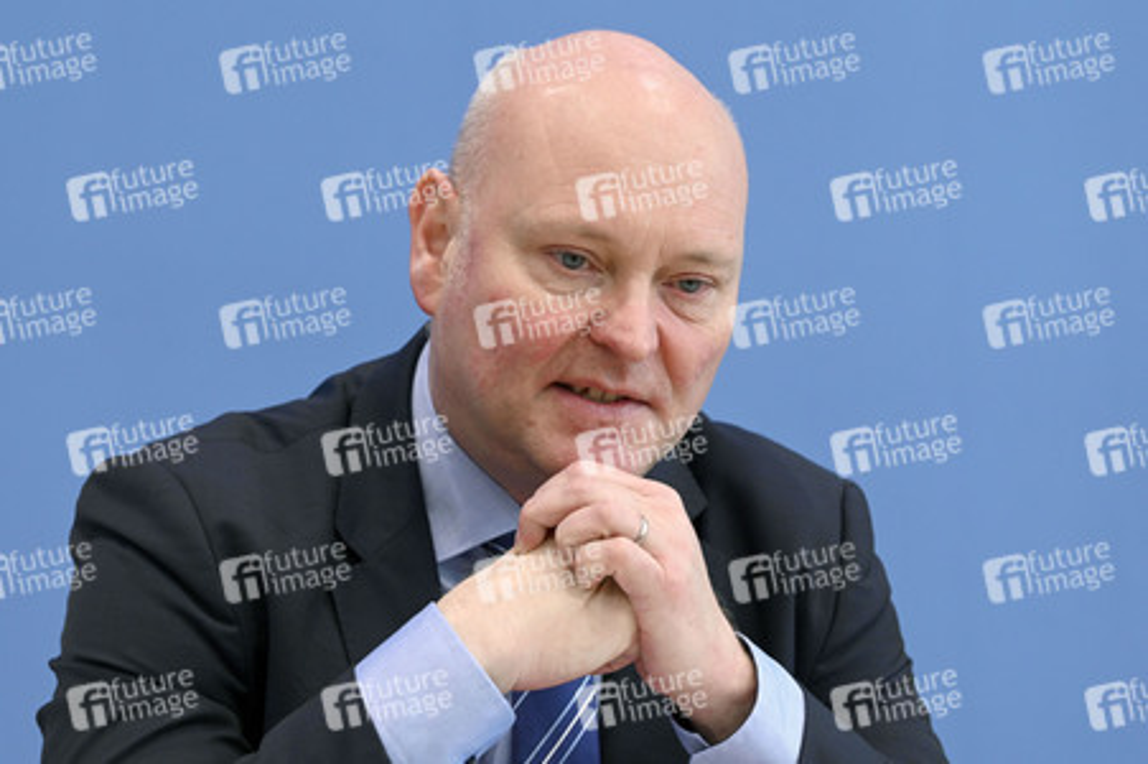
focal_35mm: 135
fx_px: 4302
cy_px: 382
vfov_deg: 10.1
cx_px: 574
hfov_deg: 15.2
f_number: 6.3
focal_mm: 135
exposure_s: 1/400
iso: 3200
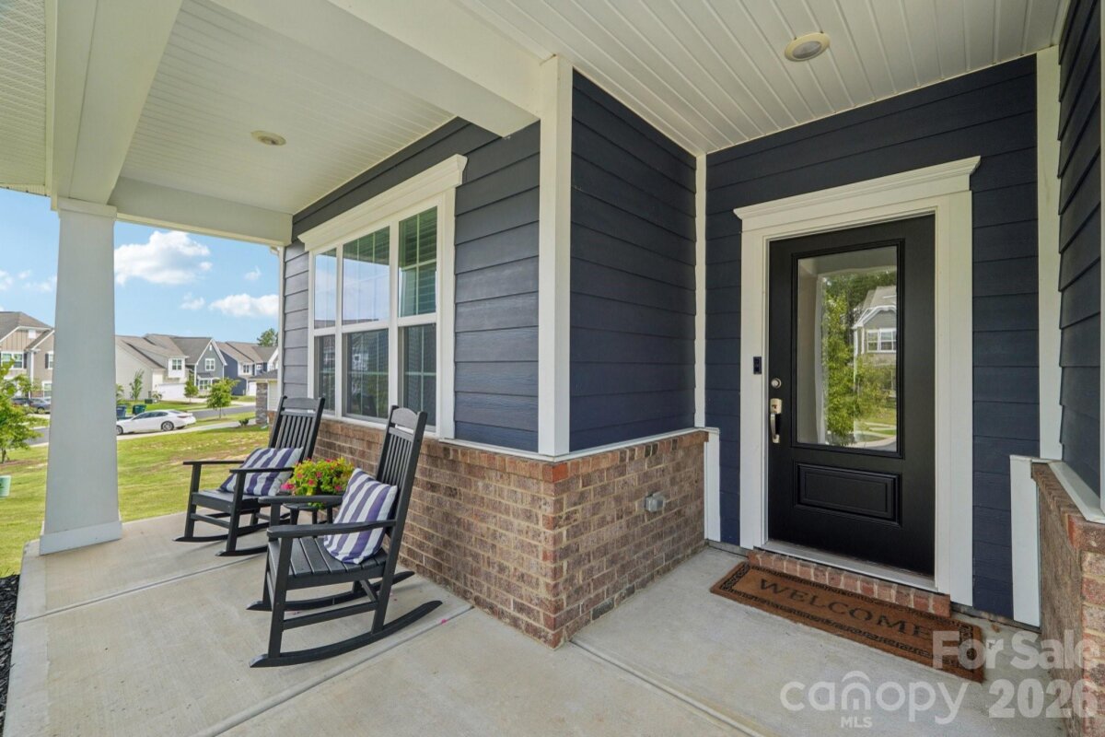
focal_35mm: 15
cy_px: 368
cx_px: 552
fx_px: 460
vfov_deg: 77.3
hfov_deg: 100.4
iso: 125
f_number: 8
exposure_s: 1/30
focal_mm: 10
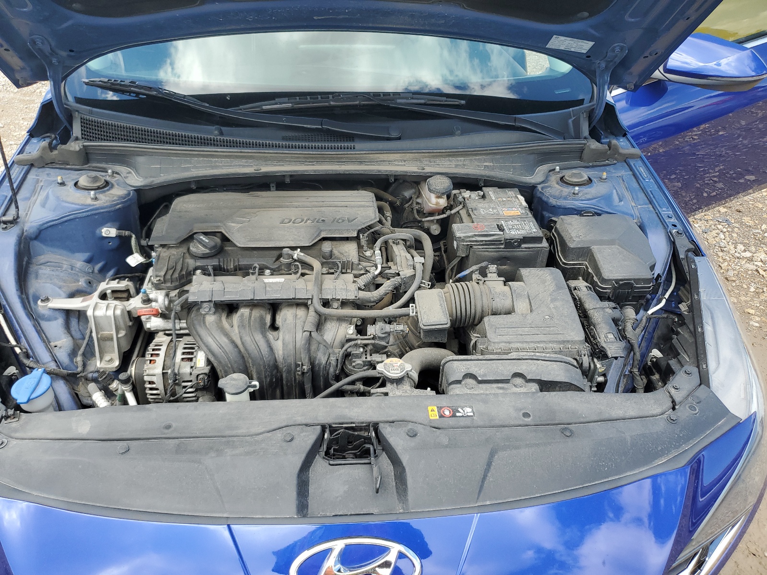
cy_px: 288
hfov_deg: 67.3
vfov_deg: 53.1
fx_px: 576
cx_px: 384
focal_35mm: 26
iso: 50
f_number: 1.5
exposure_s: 1/714
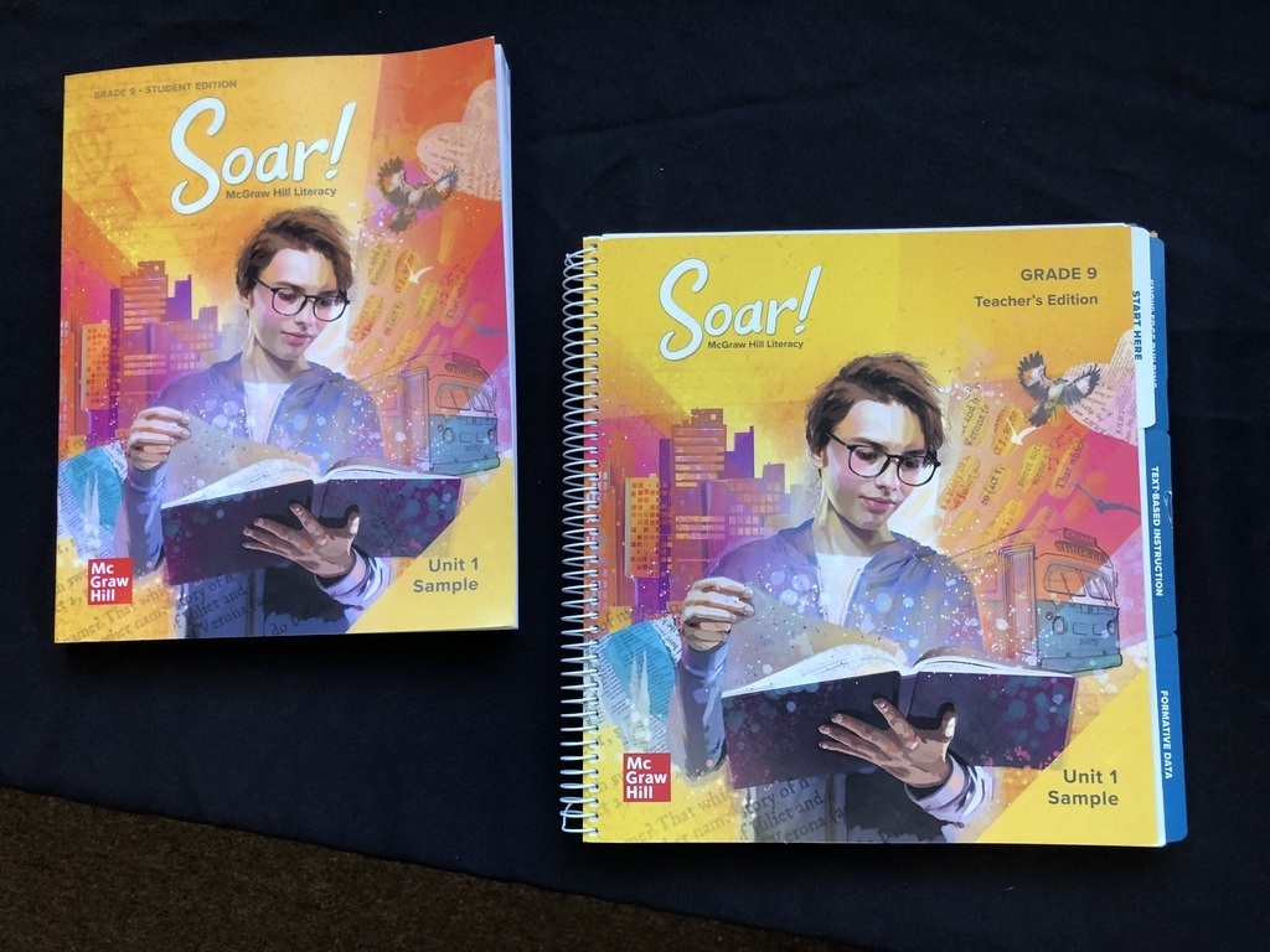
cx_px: 635
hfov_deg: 63.4
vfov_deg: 49.7
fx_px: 1027
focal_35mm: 28
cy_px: 476
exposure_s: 1/15
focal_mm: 3.99
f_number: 1.8
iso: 40
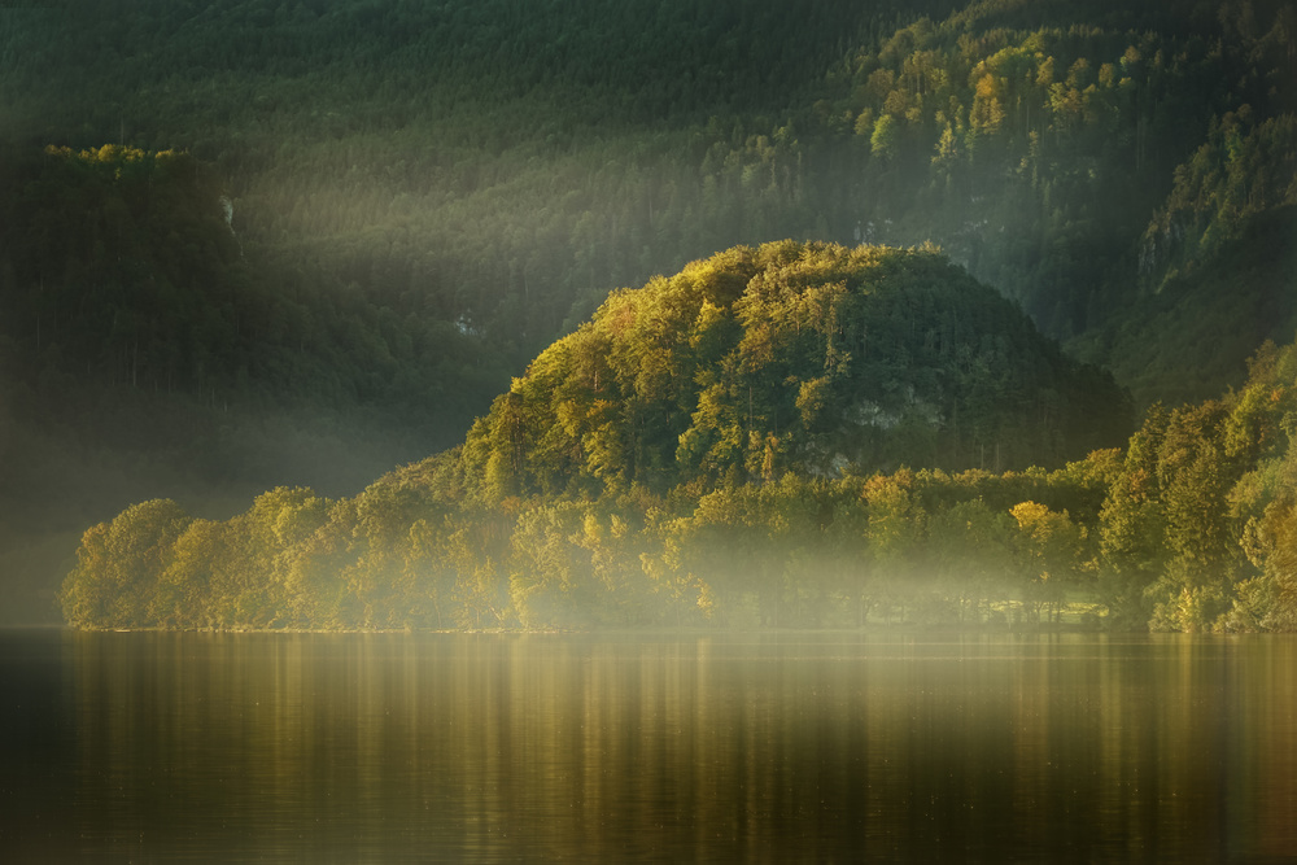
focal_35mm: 175
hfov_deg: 11.7
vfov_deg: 7.8
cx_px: 648
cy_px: 432
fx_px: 6305
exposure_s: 1/25
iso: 50
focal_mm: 175
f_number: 6.3
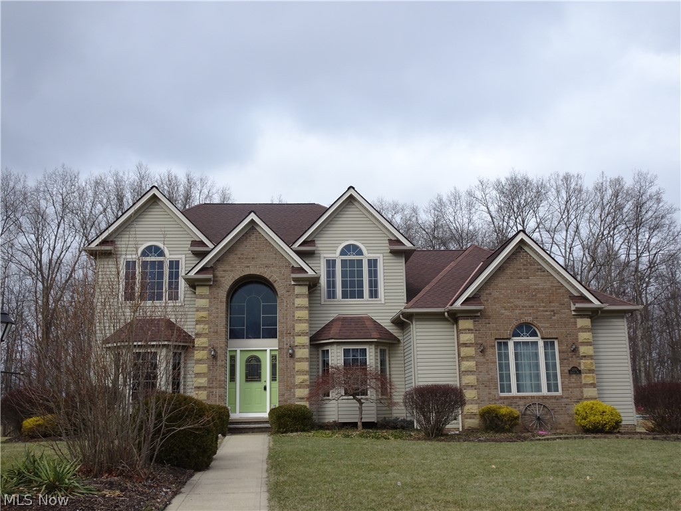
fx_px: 708
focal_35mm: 36
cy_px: 256
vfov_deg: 39.7
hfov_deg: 51.4
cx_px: 340
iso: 80
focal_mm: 6.17
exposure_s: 1/320
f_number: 4
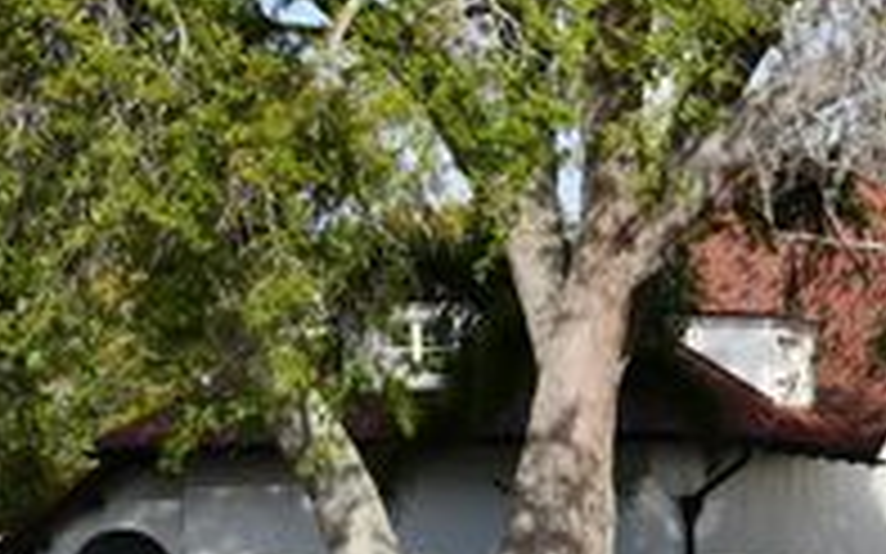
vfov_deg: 7.5
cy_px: 847
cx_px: 1178
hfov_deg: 11.8
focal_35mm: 172
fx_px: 4152
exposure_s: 1/250
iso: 110
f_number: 8
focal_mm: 26
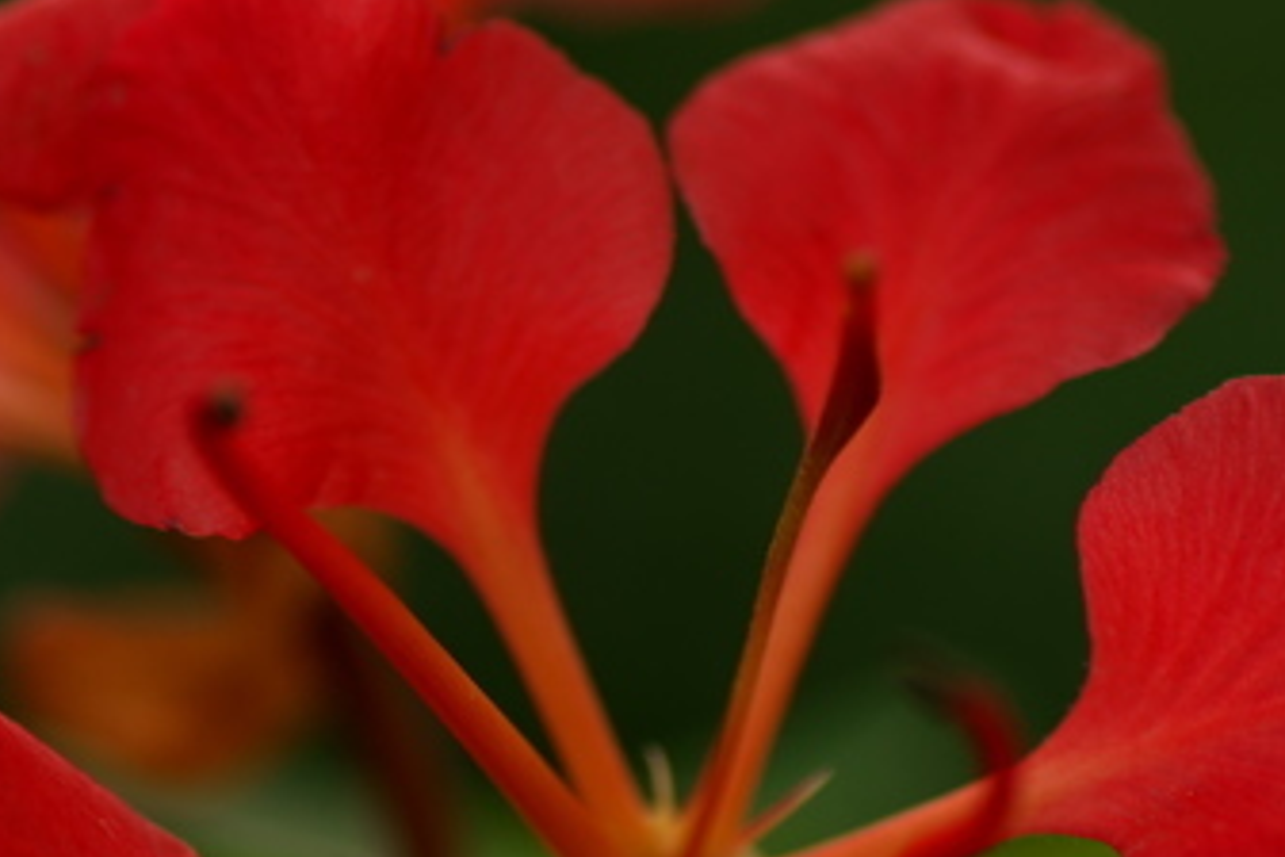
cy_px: 836
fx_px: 9780
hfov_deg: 7.5
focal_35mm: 274
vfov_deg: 5.0
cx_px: 402
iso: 220
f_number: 3.5
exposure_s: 1/100
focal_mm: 90
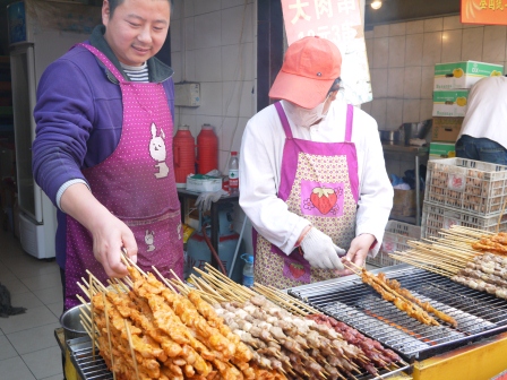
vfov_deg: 37.7
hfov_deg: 49.0
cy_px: 190
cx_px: 254
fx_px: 557
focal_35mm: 38
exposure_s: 1/125
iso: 160
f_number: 4.3
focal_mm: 19
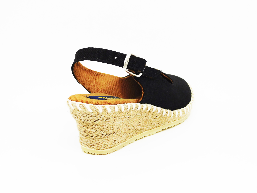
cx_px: 128
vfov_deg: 20.7
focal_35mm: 71
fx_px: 527
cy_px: 96
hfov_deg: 27.4
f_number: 4.3
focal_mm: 12.6
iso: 125
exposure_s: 1/400
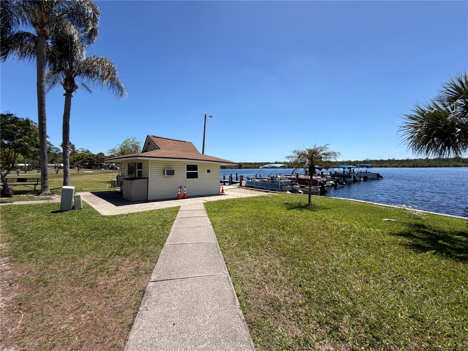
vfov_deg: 85.7
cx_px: 234
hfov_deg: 102.1
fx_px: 189
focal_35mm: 14
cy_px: 176
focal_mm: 2.22
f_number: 2.2
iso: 20
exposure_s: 1/876
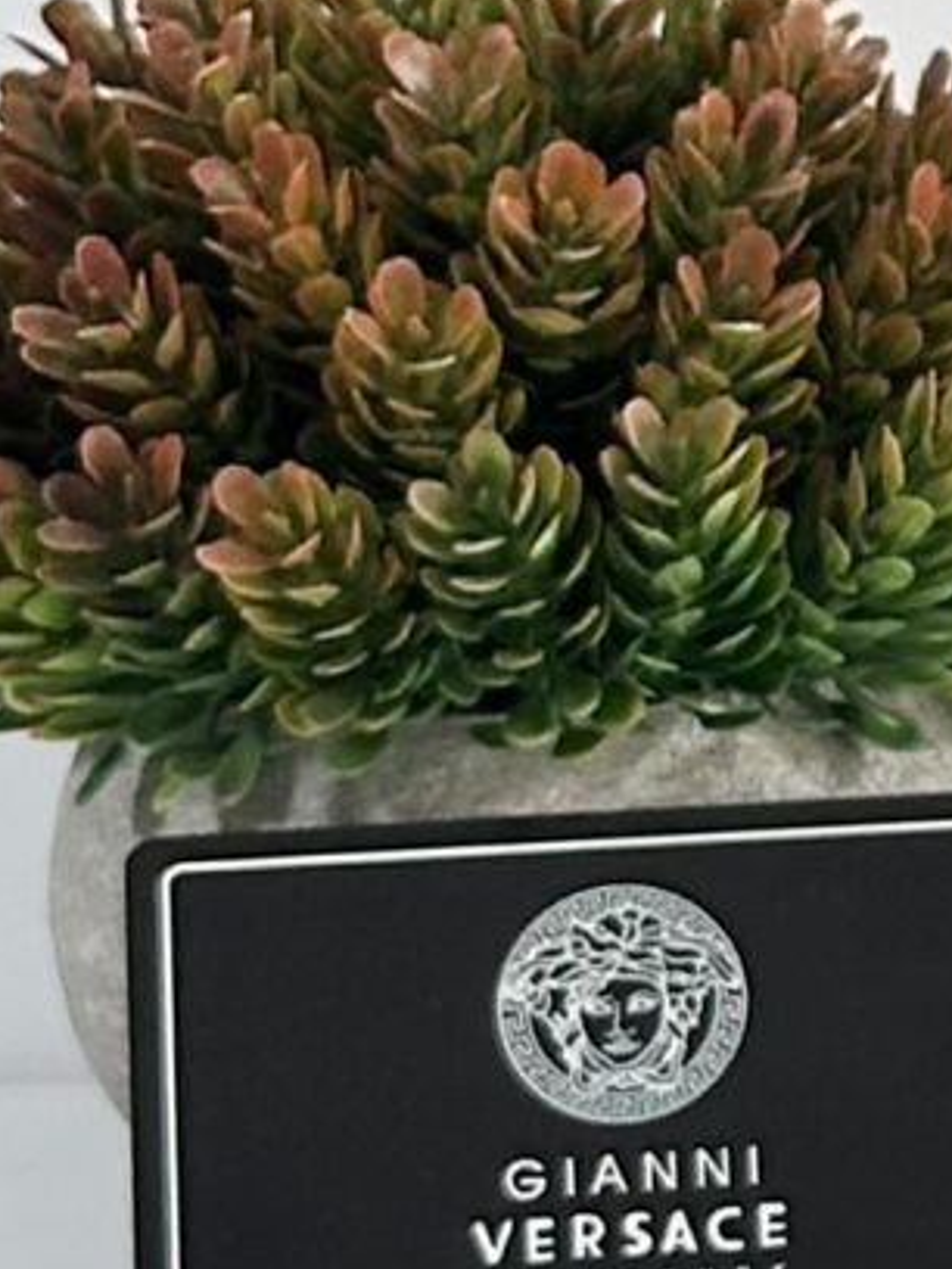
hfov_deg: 4.7
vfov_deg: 6.5
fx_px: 11037
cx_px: 2931
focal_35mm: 301
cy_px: -143
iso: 80
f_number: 1.78
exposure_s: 1/128
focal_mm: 6.86
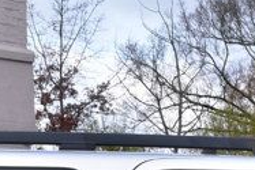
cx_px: 275
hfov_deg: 7.3
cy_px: 415
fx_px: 1978
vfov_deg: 4.8
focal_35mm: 279
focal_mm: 34
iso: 400
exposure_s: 1/200
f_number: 10
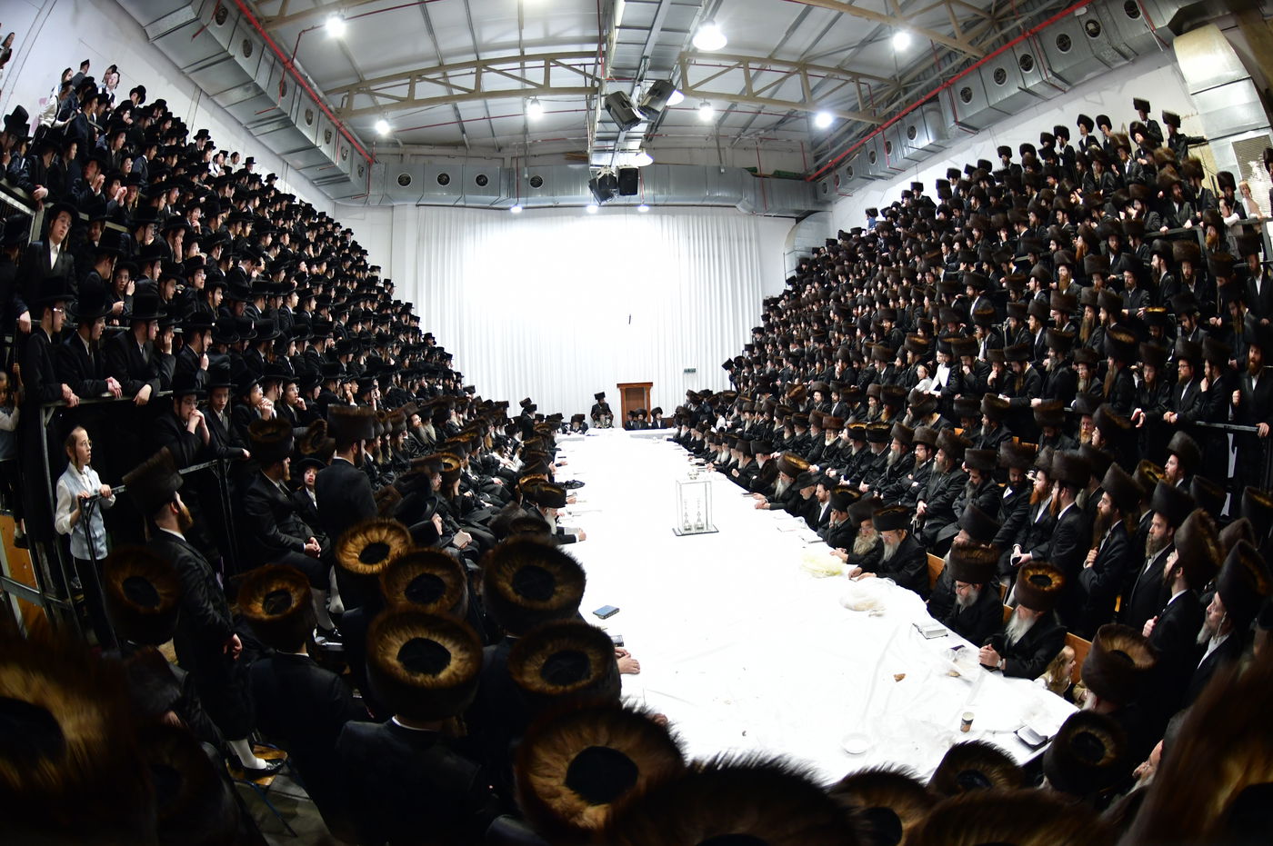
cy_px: 423
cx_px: 636
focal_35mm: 15
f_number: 5.6
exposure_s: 1/125
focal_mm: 10.5
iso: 800
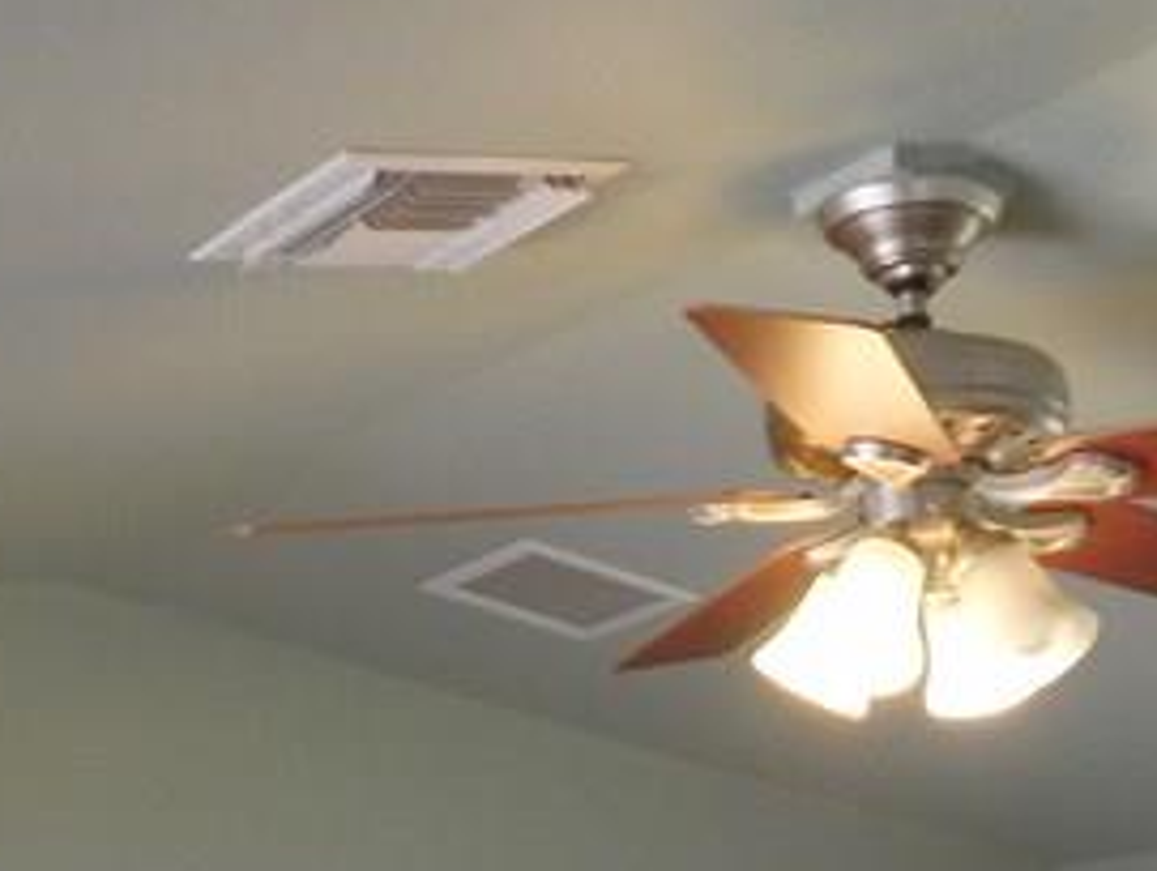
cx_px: 756
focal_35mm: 83
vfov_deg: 16.0
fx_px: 2778
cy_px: 1392
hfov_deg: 23.4
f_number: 3
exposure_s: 1/40
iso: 125
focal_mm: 4
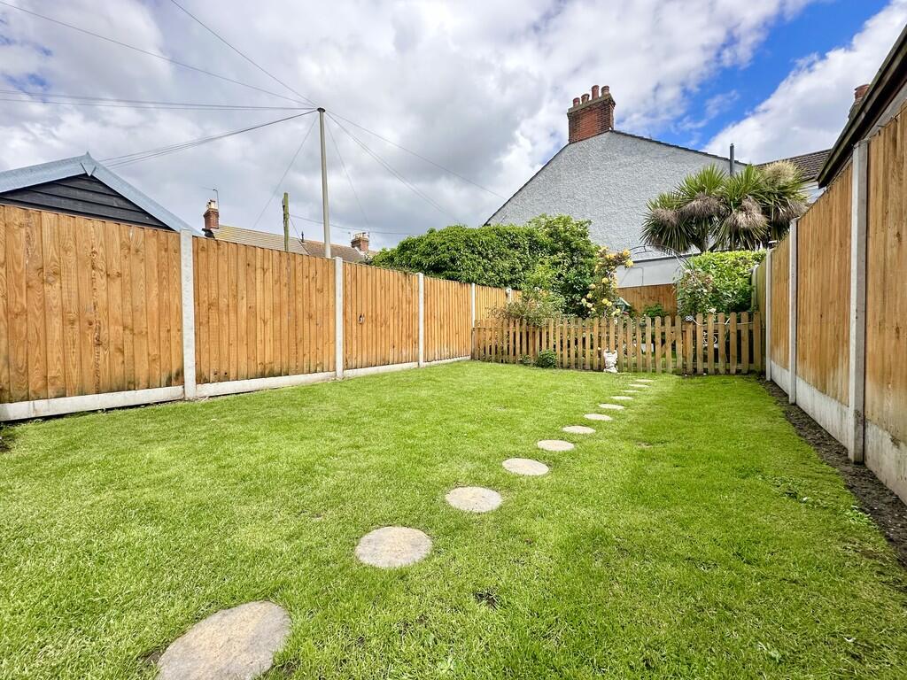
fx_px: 367
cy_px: 340
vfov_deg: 85.7
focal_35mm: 14
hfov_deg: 102.1
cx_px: 454
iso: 50
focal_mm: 2.22
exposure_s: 1/1335
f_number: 2.2
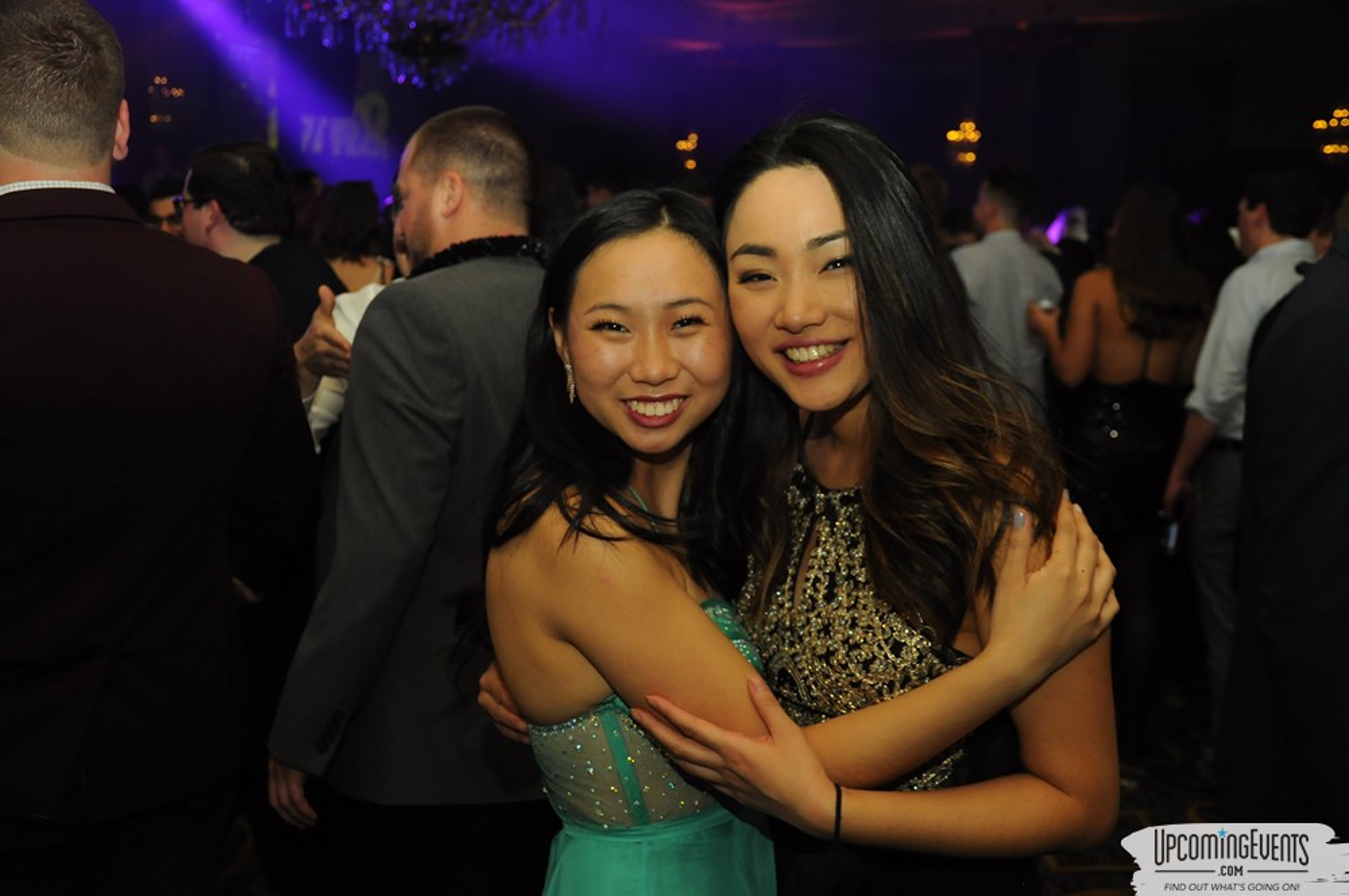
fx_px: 1572
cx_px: 674
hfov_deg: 46.5
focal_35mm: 42
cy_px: 448
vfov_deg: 31.8
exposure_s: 1/60
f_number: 4.5
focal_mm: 28
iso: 800
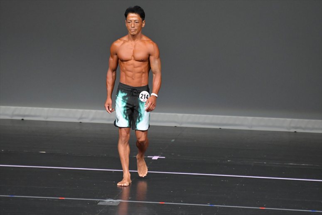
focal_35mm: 375
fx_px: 3353
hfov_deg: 5.5
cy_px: 108
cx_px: 161
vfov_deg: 3.7
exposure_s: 1/400
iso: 5000
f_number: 5.6
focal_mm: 250
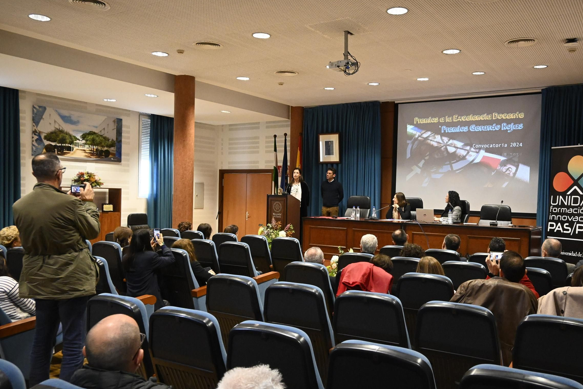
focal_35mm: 33
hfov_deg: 57.7
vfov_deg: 40.4
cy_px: 208
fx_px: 527
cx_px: 329
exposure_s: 1/100
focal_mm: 19
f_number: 5
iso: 5000
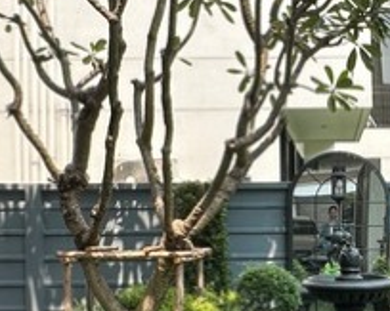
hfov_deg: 27.2
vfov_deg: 22.6
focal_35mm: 67
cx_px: 359
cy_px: 227
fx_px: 773
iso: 40
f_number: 2.2
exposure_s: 1/801
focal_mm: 2.22
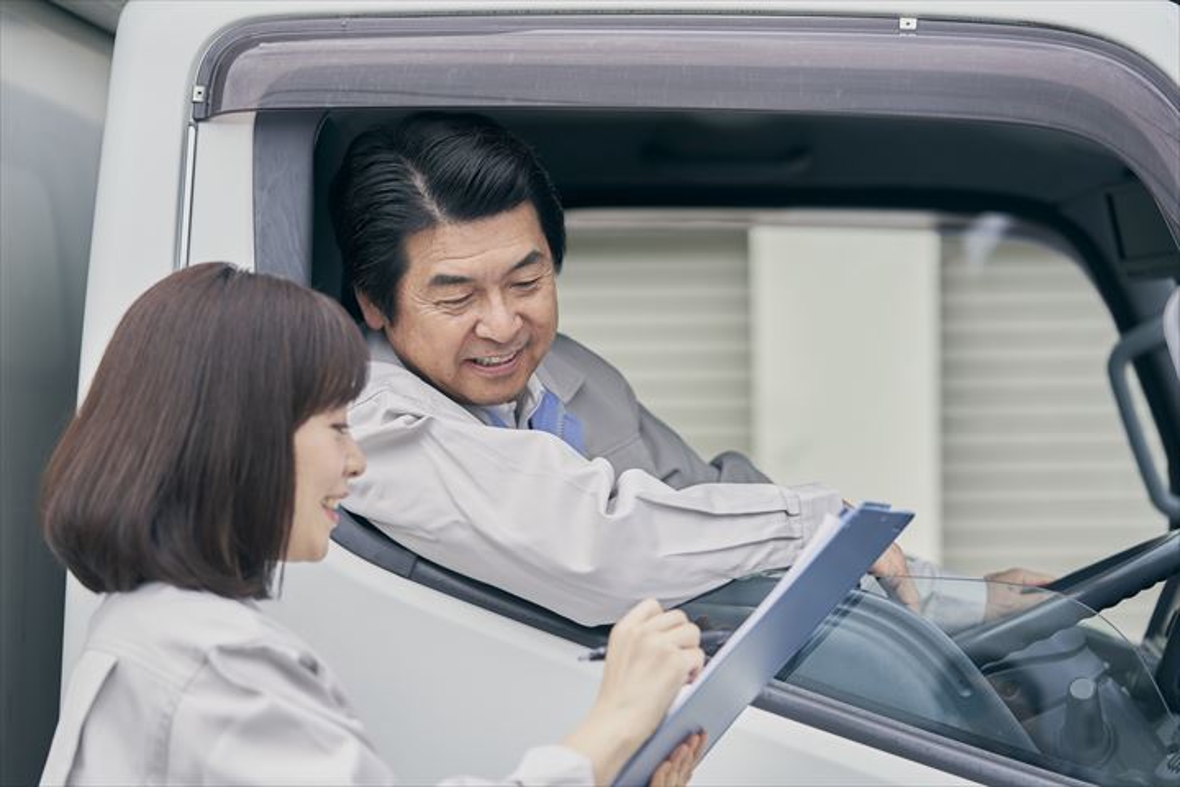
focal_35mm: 104
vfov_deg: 13.2
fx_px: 3409
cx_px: 590
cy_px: 394
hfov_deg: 19.6
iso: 100
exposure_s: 1/500
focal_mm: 104
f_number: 3.2
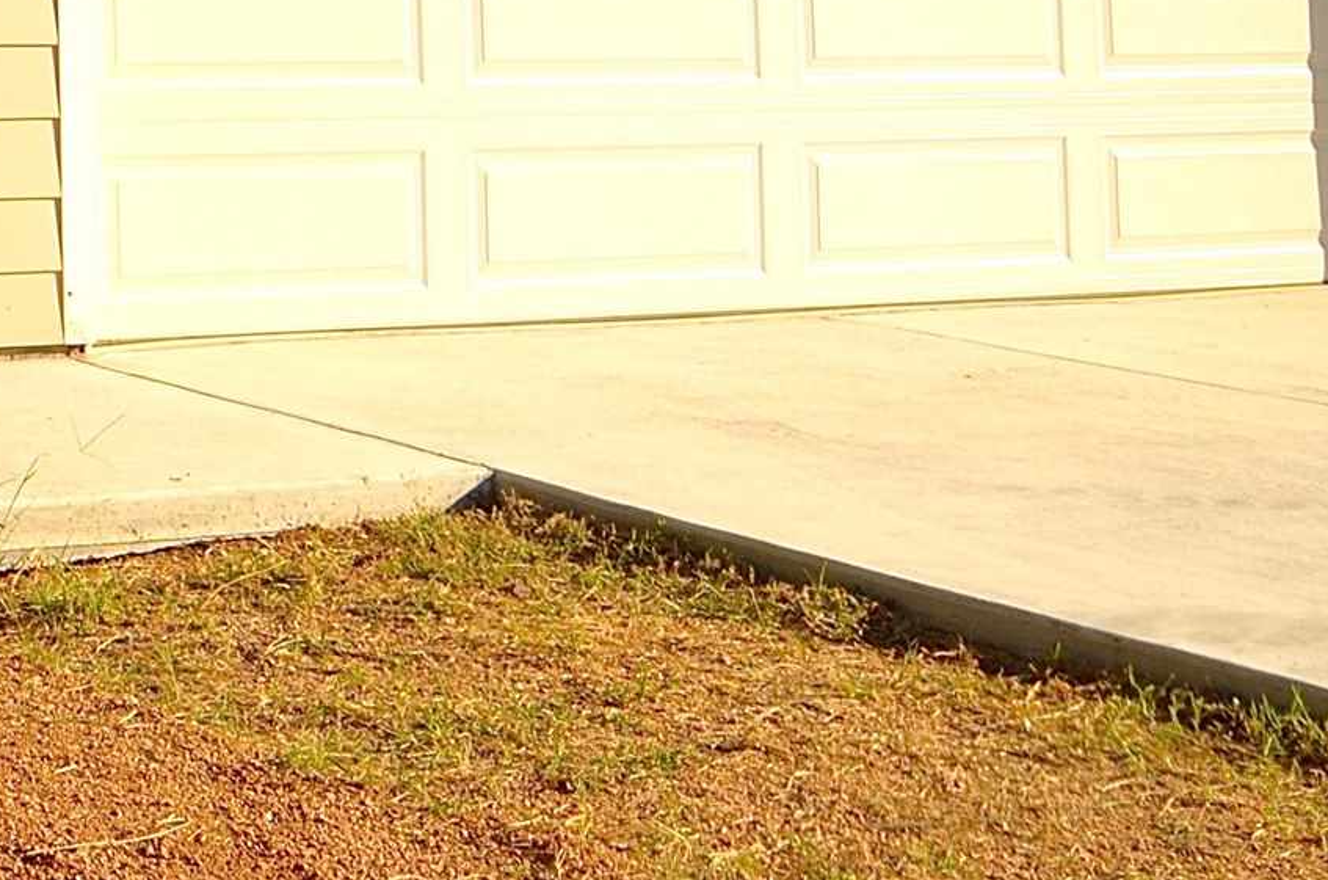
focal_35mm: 87
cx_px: -701
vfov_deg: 14.8
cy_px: -334
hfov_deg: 20.0
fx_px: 3203
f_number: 8
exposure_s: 1/200
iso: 100
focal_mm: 16
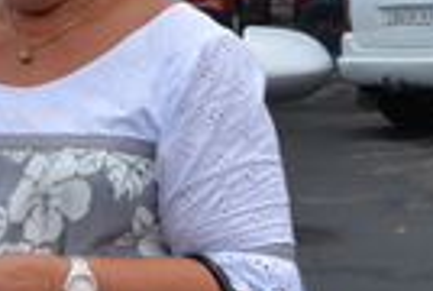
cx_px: -74
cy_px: 207
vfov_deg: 10.3
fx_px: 1615
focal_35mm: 134
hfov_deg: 14.8
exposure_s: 1/320
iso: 100
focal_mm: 20
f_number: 9
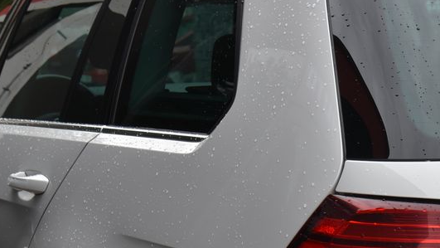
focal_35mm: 97
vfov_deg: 12.5
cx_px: 254
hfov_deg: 22.0
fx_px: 1132
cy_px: 187
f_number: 6.3
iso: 500
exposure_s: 1/160
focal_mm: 48
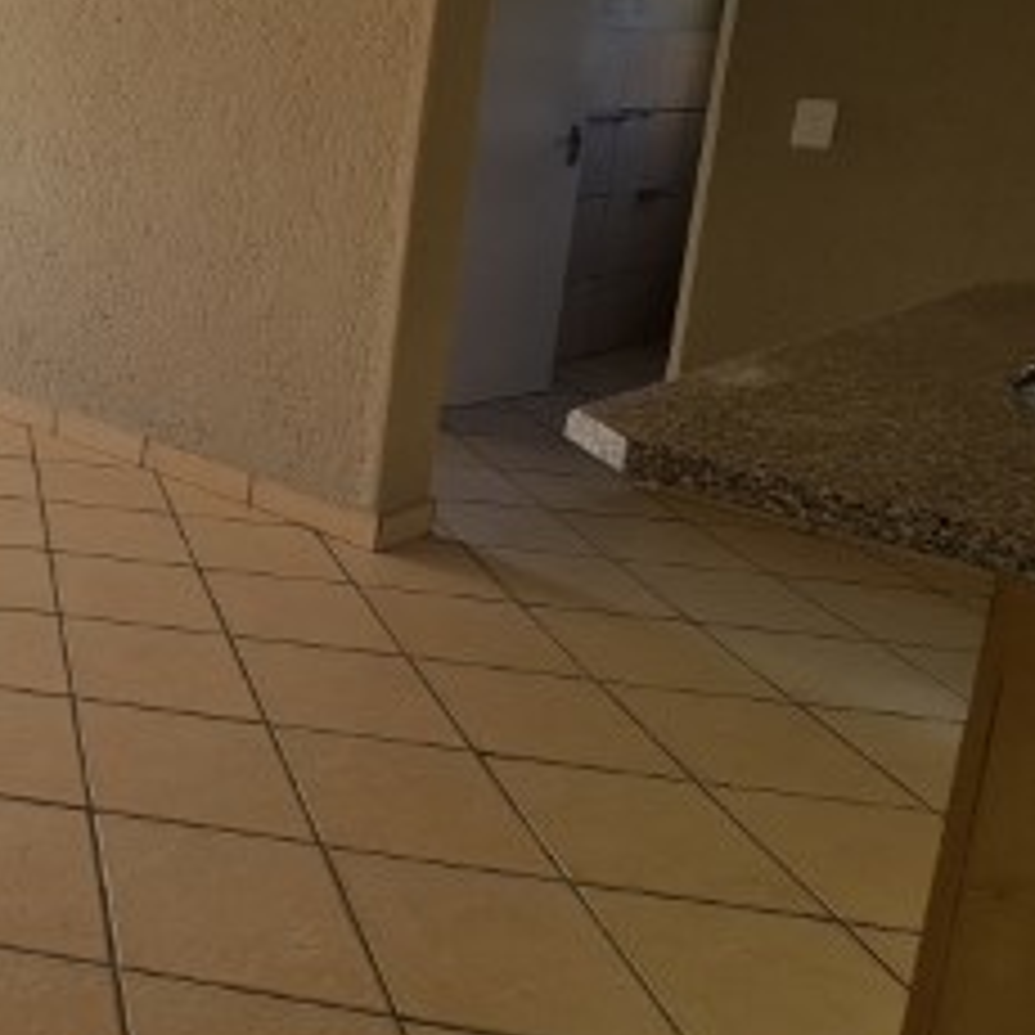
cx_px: -292
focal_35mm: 32
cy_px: 238
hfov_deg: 35.7
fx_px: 1082
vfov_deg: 48.8
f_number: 2.2
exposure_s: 1/157
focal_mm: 2.2
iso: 50
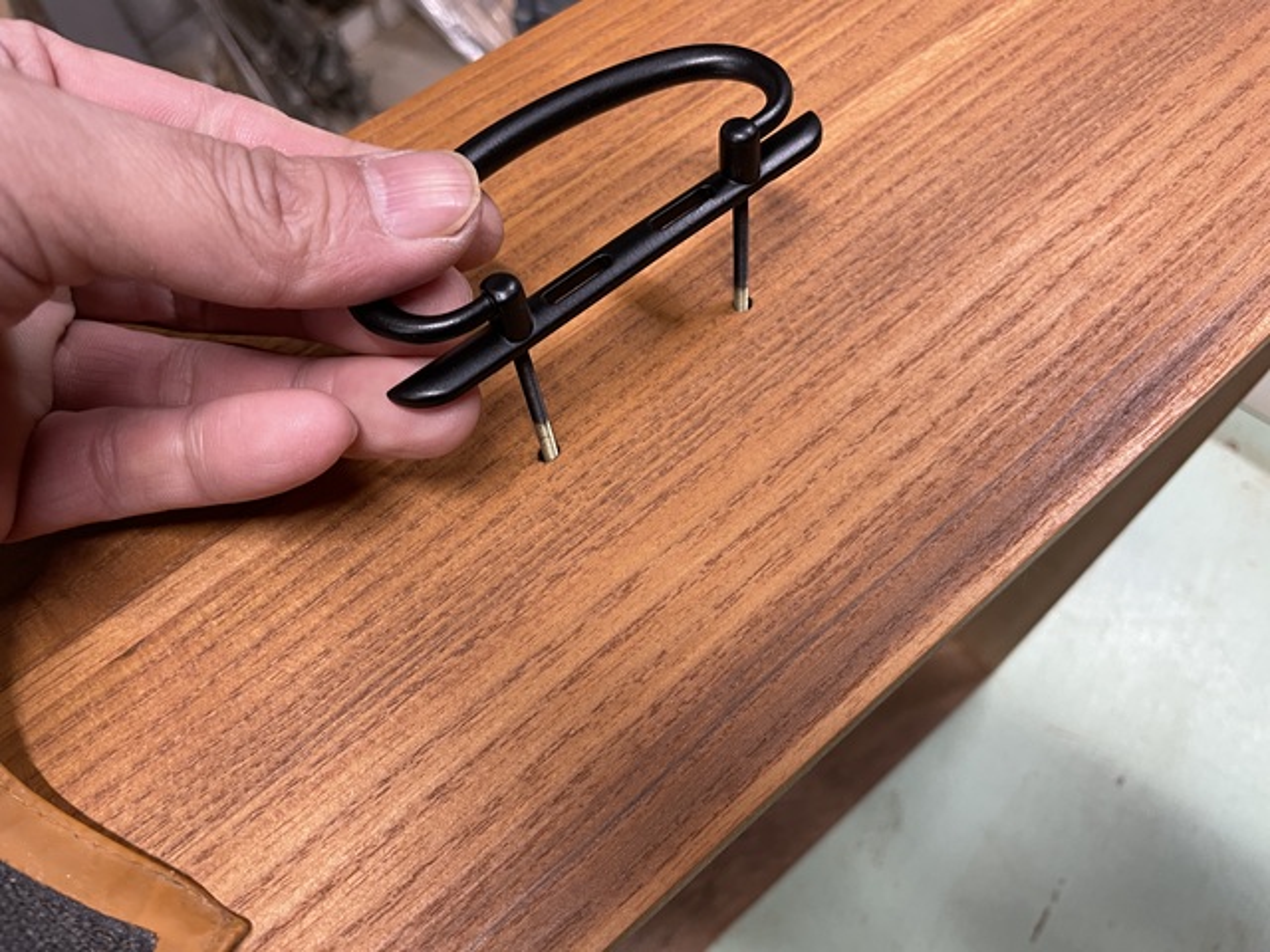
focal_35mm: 26
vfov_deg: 53.1
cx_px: 635
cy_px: 476
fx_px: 954
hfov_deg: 67.3
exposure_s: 1/50
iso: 100
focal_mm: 4.2
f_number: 1.6
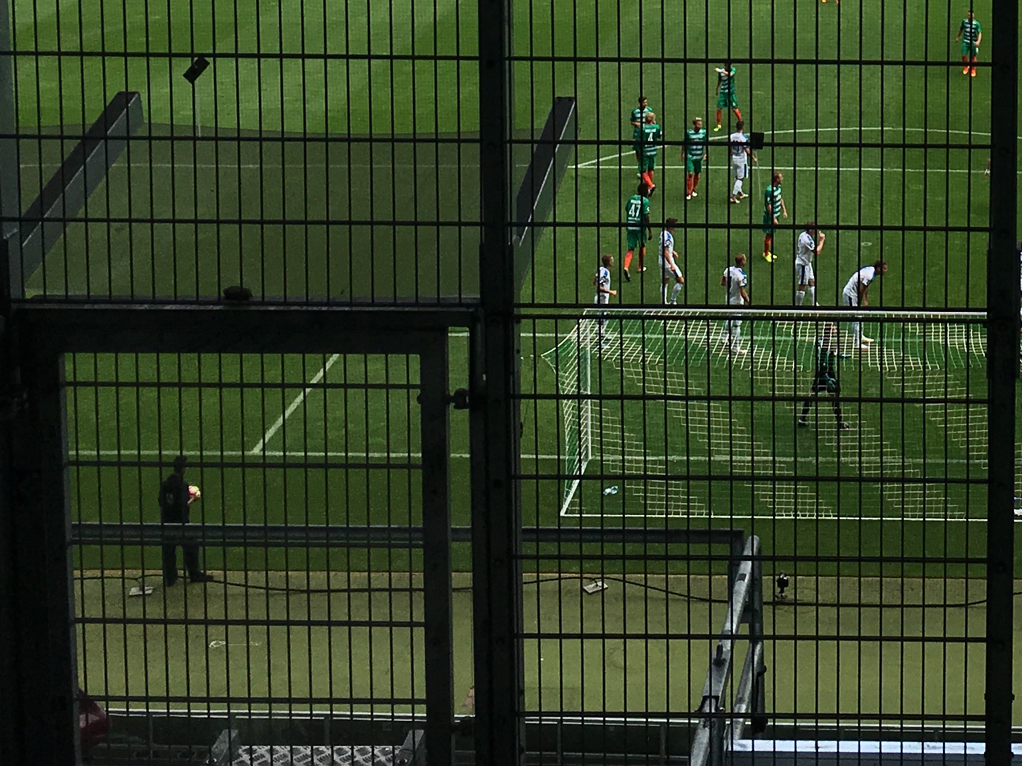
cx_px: 995
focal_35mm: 76
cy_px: -167
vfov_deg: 18.3
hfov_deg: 24.6
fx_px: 2244
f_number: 2.2
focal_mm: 4.15
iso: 25
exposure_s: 1/999
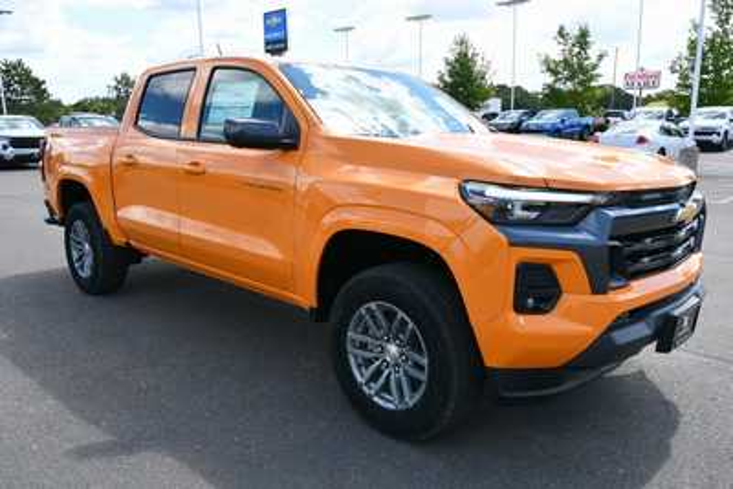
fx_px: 611
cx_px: 366
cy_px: 244
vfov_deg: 43.6
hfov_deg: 61.9
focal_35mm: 30
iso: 200
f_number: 8
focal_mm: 20
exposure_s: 1/250
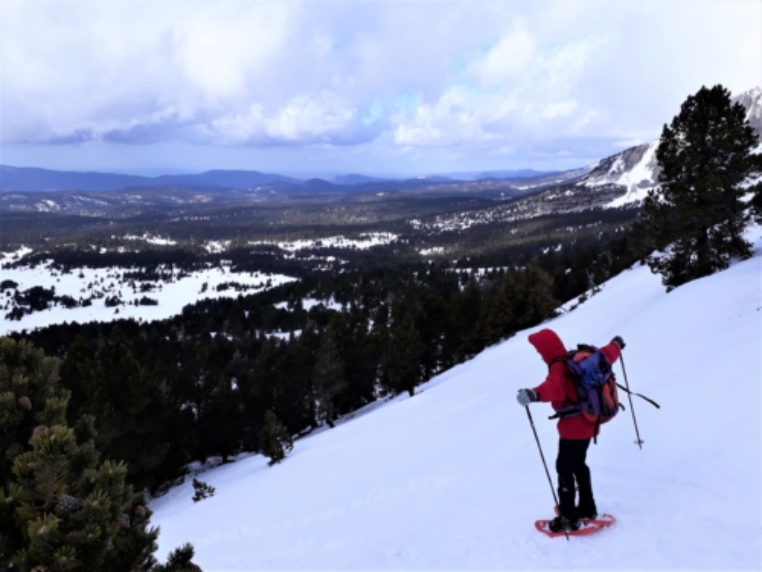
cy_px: 286
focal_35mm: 27
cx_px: 381
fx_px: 594
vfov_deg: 51.4
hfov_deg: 65.3
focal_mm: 3.6
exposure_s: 1/1538
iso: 40
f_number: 1.9
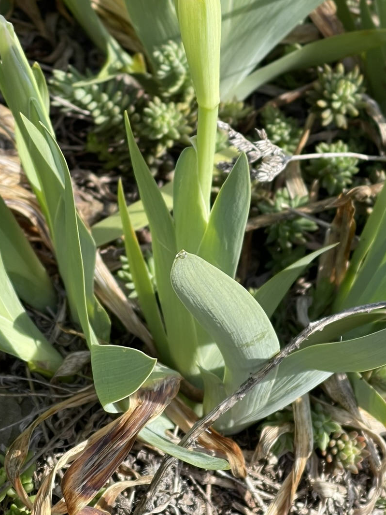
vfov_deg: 15.8
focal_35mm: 123
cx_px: 221
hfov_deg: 12.0
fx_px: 1829
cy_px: 27
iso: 20
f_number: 2.2
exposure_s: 1/483
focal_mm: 7.5
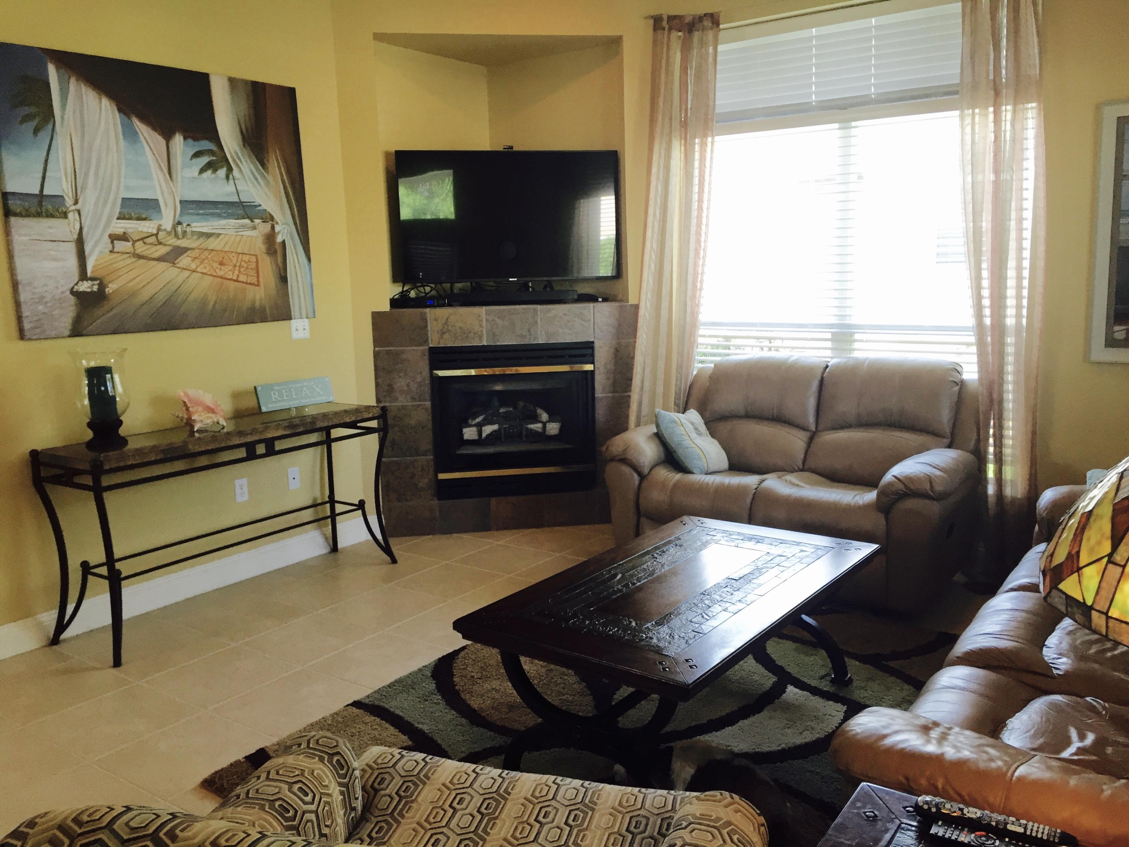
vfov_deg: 48.2
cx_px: 564
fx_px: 946
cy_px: 424
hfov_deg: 61.7
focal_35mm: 29
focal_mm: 4.15
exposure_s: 1/30
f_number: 2.2
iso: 32
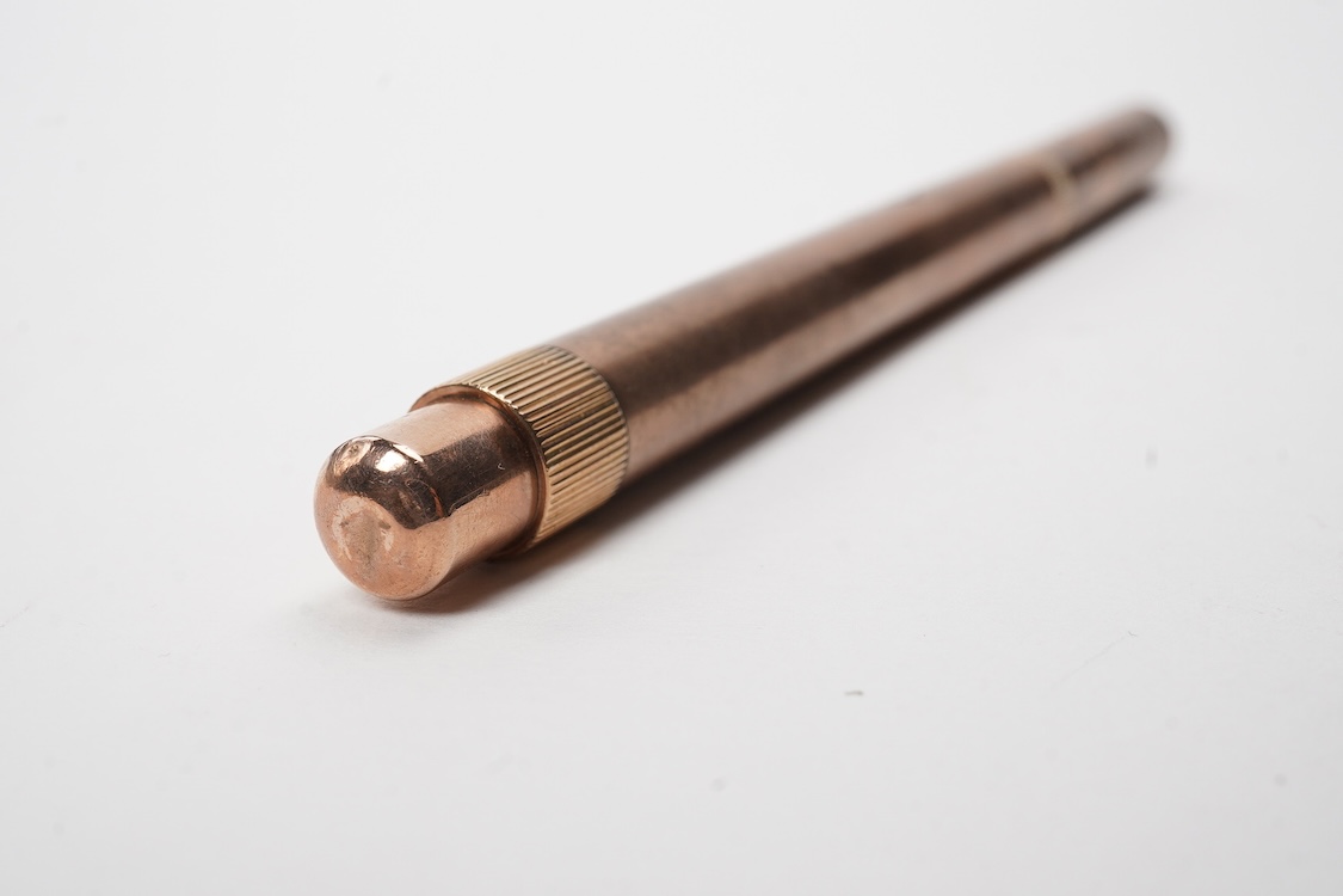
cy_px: 448
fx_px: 1679
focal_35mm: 45
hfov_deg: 43.6
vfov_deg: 29.9
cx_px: 672
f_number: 20
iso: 400
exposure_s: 1/100
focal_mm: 30
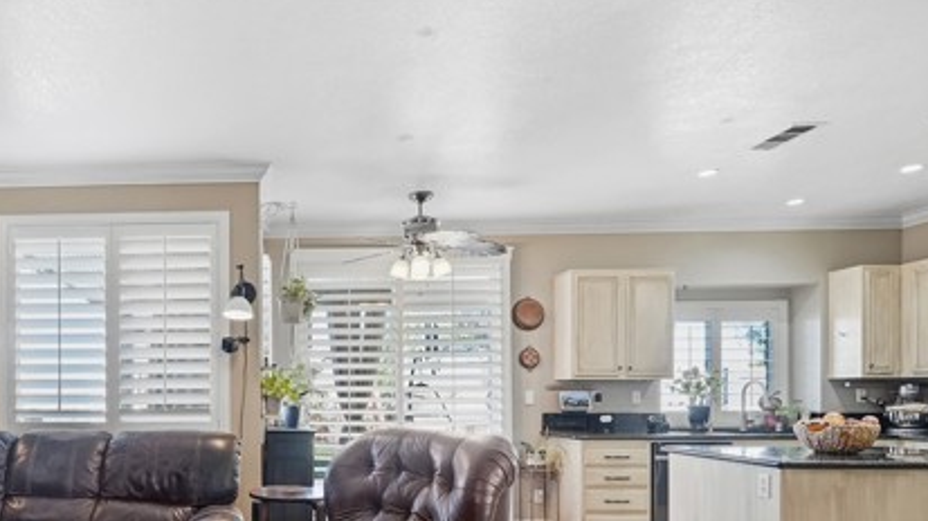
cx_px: 234
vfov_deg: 42.9
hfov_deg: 67.4
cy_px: 392
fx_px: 640
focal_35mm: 26
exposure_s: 1/15
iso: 2000
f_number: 4
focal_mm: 16
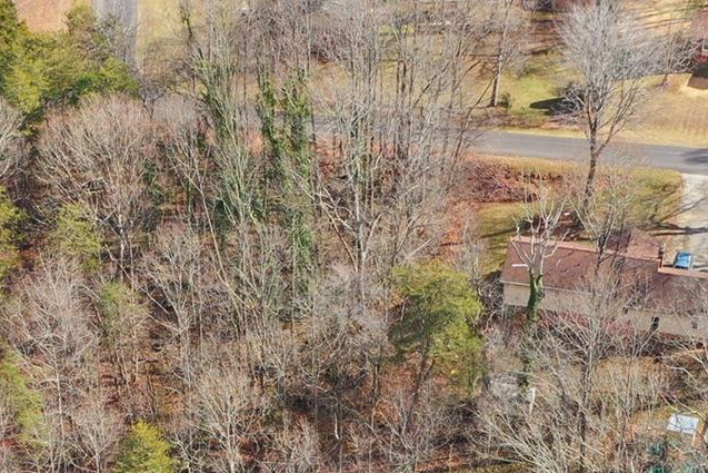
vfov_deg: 14.9
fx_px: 1770
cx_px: 280
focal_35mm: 90
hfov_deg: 22.6
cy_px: 507
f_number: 4.5
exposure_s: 1/200
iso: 100
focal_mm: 10.26
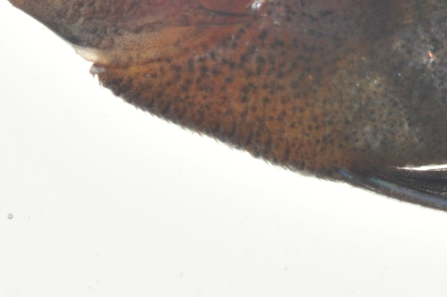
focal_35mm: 640
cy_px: -82
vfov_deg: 2.1
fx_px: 7938
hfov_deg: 3.2
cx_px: 669
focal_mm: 105
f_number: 18
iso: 200
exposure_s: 1/60
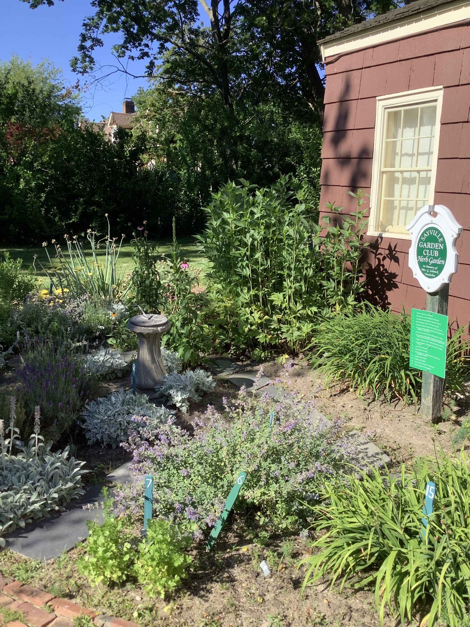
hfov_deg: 45.4
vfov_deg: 58.4
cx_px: 235
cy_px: 314
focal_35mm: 31
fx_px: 561
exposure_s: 1/554
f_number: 2.4
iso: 25
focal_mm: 3.3
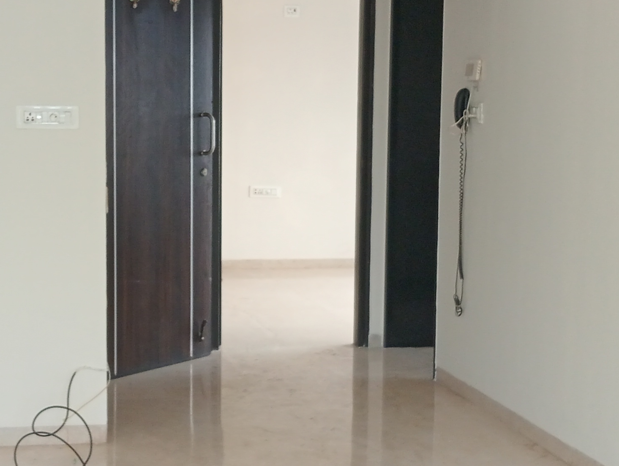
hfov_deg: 24.9
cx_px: 205
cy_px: 240
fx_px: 1397
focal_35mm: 78
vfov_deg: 18.9
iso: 160
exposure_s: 1/33.3
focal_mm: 3.98
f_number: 1.8
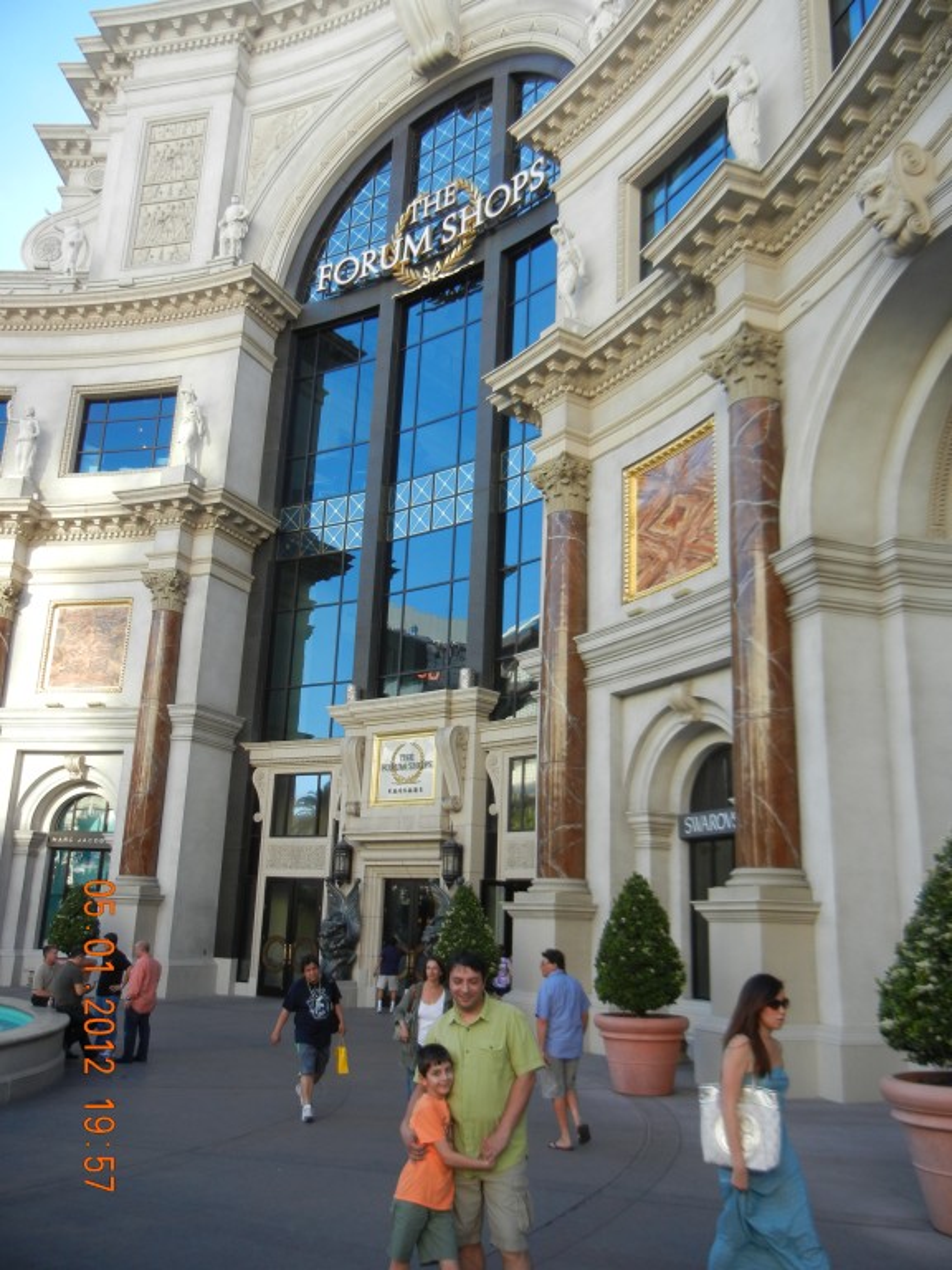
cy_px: 635
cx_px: 476
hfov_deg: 46.8
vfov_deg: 60.0
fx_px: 1100
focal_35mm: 30
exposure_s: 1/218
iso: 160
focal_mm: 5.4
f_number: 3.5
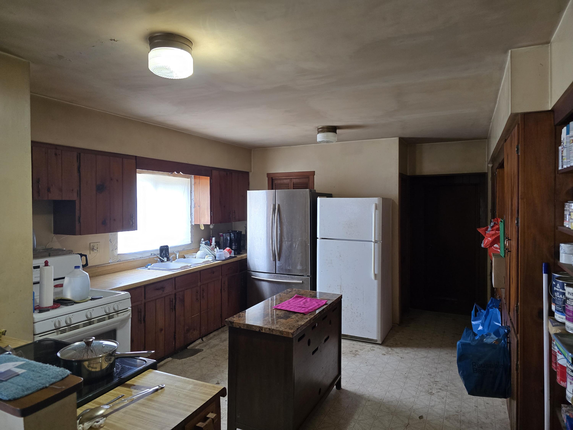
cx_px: 286
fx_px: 381
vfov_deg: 58.9
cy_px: 215
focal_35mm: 23
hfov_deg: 73.9
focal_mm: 6.3
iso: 400
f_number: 1.7
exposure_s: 1/120
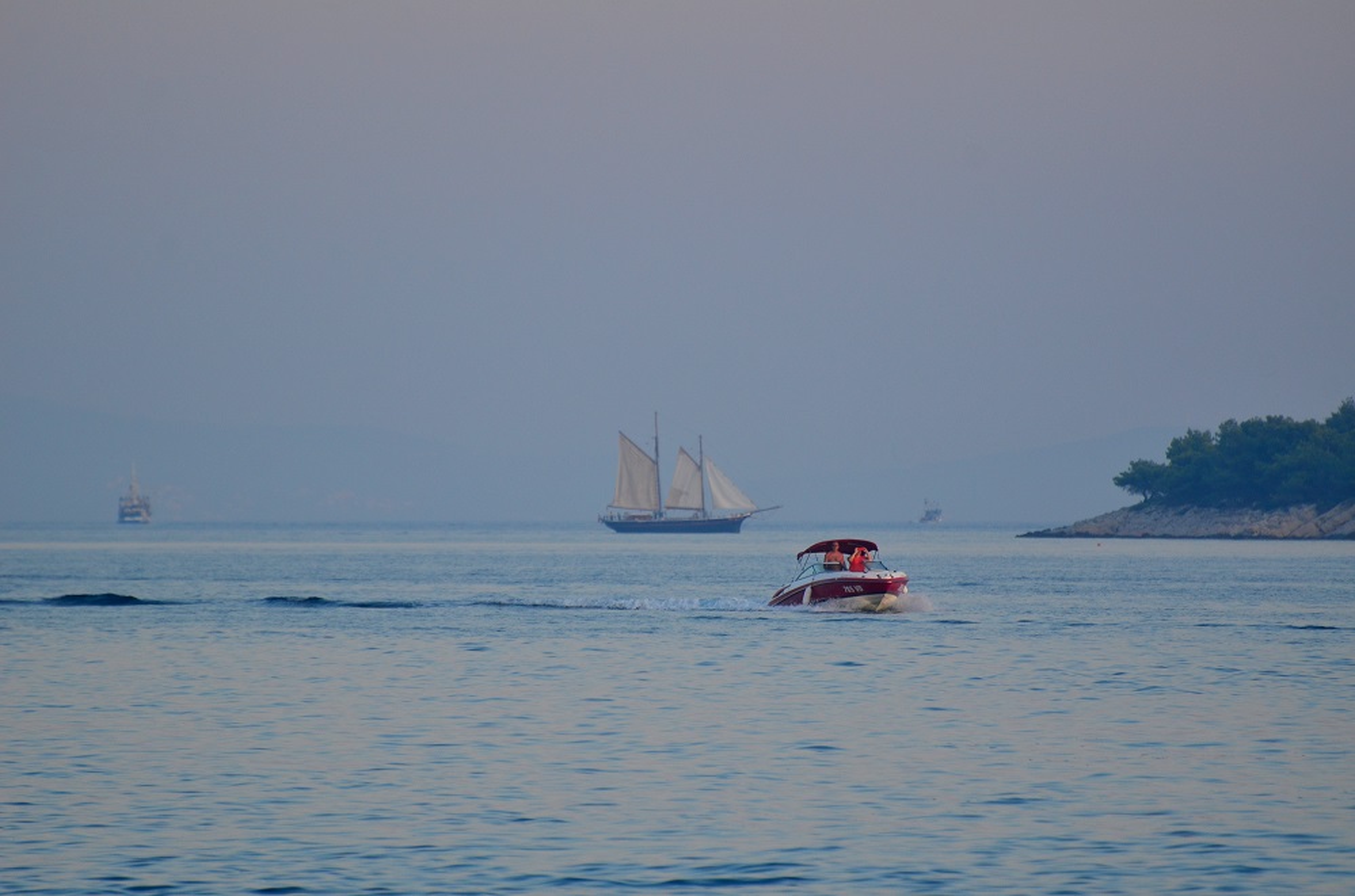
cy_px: 448
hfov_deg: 4.6
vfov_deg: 3.0
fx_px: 16897
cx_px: 678
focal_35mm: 450
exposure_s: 1/400
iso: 220
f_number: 5.6
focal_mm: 300
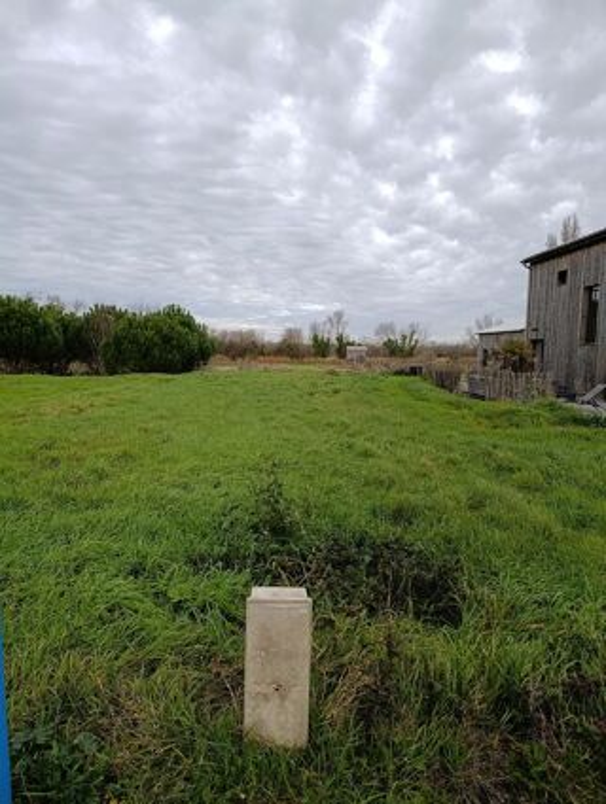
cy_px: 402
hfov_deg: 59.0
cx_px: 303
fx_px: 536
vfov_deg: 73.8
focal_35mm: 23
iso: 50
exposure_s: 1/249
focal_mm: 6.11
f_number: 1.65
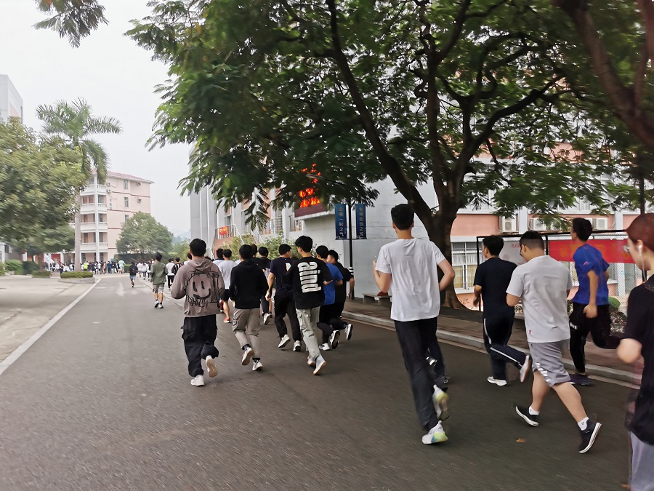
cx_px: 327
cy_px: 246
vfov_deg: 51.4
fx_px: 510
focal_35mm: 27
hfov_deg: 65.3
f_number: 1.6
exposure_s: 1/120
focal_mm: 5.56
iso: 125
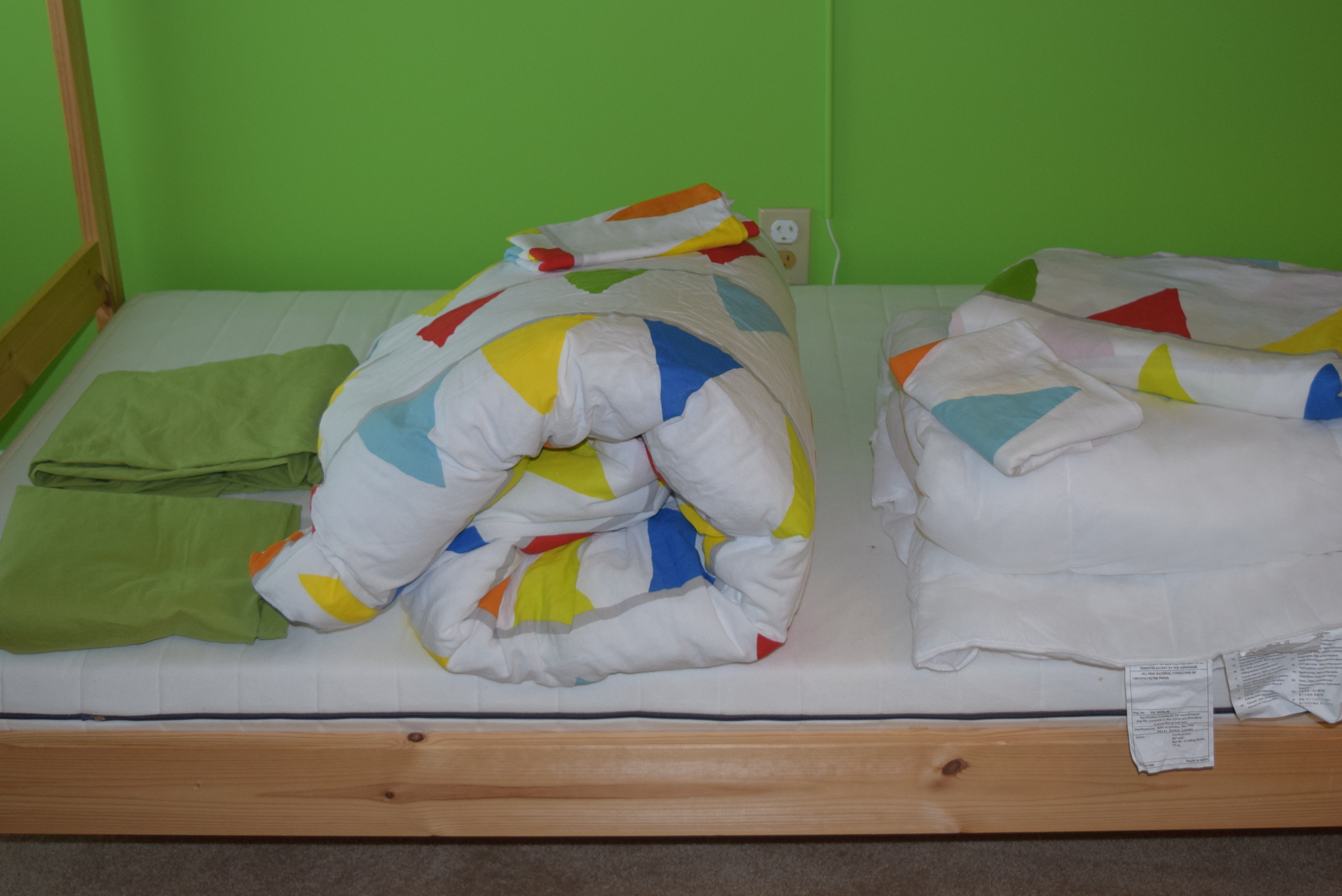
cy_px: 362
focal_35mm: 46
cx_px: 688
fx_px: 1716
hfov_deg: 42.7
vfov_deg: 29.2
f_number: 4
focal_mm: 24
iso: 800
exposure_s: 1/60
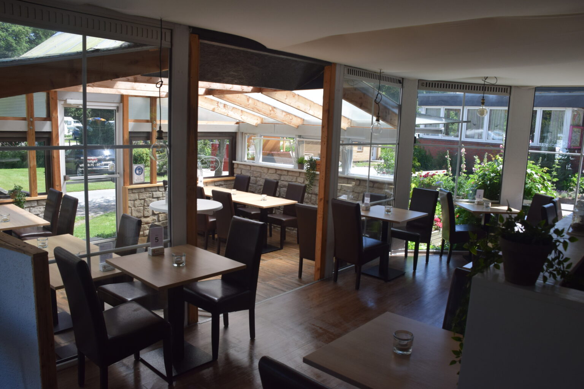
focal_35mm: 27
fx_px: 438
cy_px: 194
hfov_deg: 67.4
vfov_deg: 47.9
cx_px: 292
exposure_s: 1/250
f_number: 8
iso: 400
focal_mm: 18
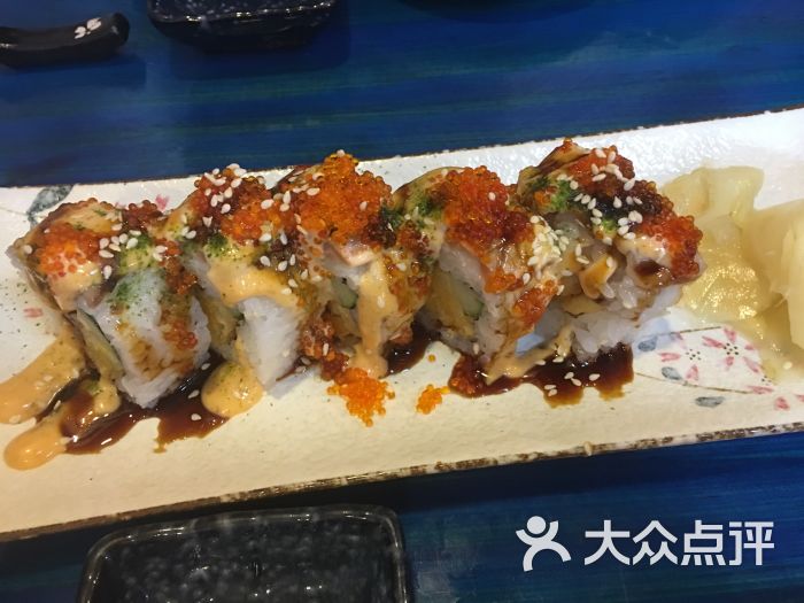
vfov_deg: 48.2
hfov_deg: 61.7
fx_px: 674
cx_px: 402
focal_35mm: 29
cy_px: 302
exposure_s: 1/10
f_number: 2.2
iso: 80
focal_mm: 4.15
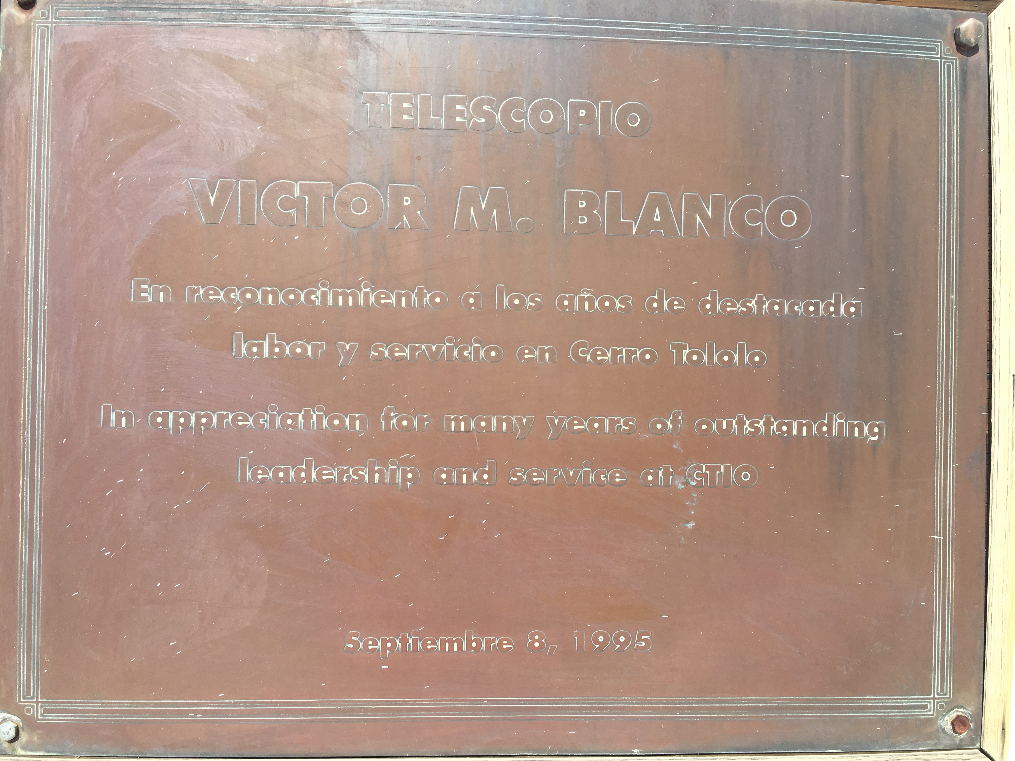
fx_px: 850
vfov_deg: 48.2
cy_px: 380
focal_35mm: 29
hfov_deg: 61.7
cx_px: 508
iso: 25
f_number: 2.2
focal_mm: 4.15
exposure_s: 1/1603
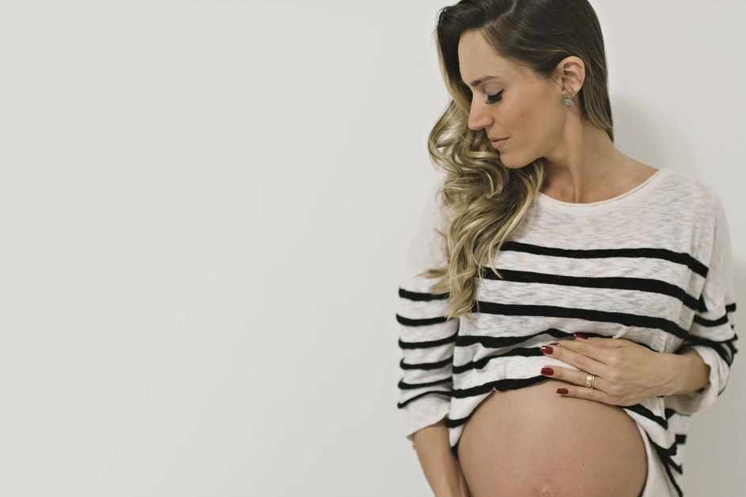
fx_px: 932
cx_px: 412
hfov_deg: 43.6
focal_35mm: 45
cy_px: 278
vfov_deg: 29.8
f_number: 1.4
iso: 400
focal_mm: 35
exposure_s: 1/100
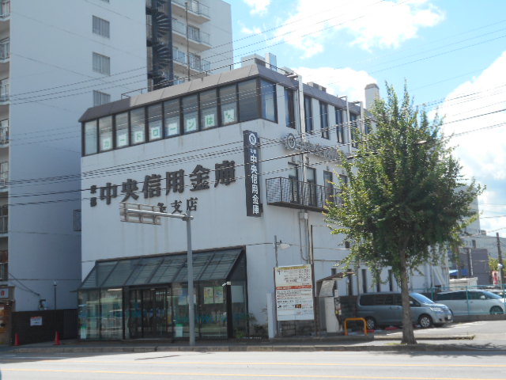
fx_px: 731
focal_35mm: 50
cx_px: 253
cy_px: 190
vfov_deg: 29.1
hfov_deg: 38.2
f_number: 4.5
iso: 80
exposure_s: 1/400
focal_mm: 8.8
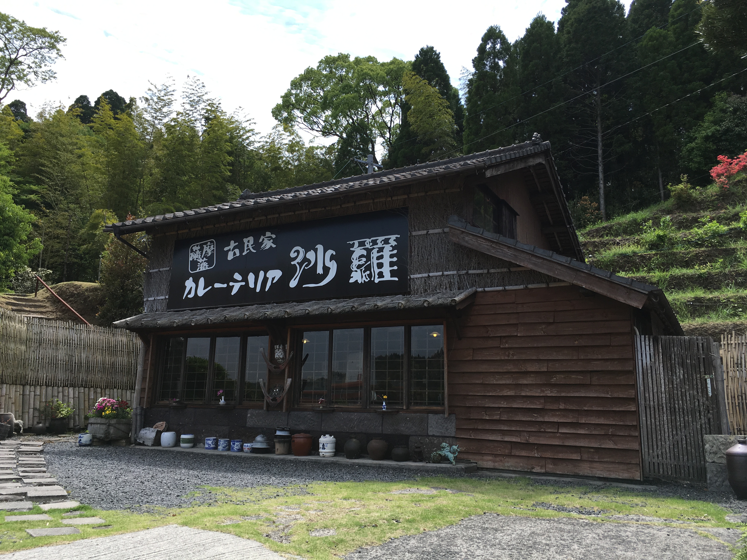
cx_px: 374
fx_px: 626
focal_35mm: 29
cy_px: 280
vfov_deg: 48.2
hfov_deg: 61.7
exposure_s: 1/1054
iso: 25
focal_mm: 4.15
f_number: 2.2
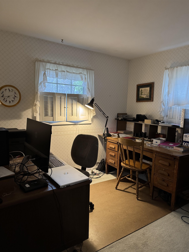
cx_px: 94
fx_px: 175
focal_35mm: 24
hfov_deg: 56.8
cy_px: 126
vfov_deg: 71.6
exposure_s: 1/60
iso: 640
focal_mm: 6.76
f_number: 1.78
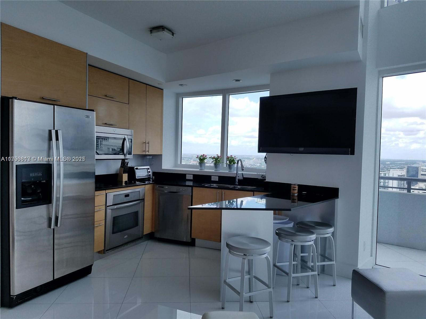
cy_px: 160
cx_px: 213
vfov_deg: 53.1
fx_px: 320
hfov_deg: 67.3
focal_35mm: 26
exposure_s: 1/804
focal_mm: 4.2
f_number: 1.7
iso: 50
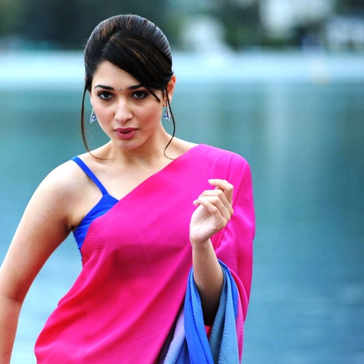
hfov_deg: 6.8
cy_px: 182
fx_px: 3046
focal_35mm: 256
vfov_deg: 6.8
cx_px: 126
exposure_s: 1/500
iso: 400
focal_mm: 200
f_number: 4.5
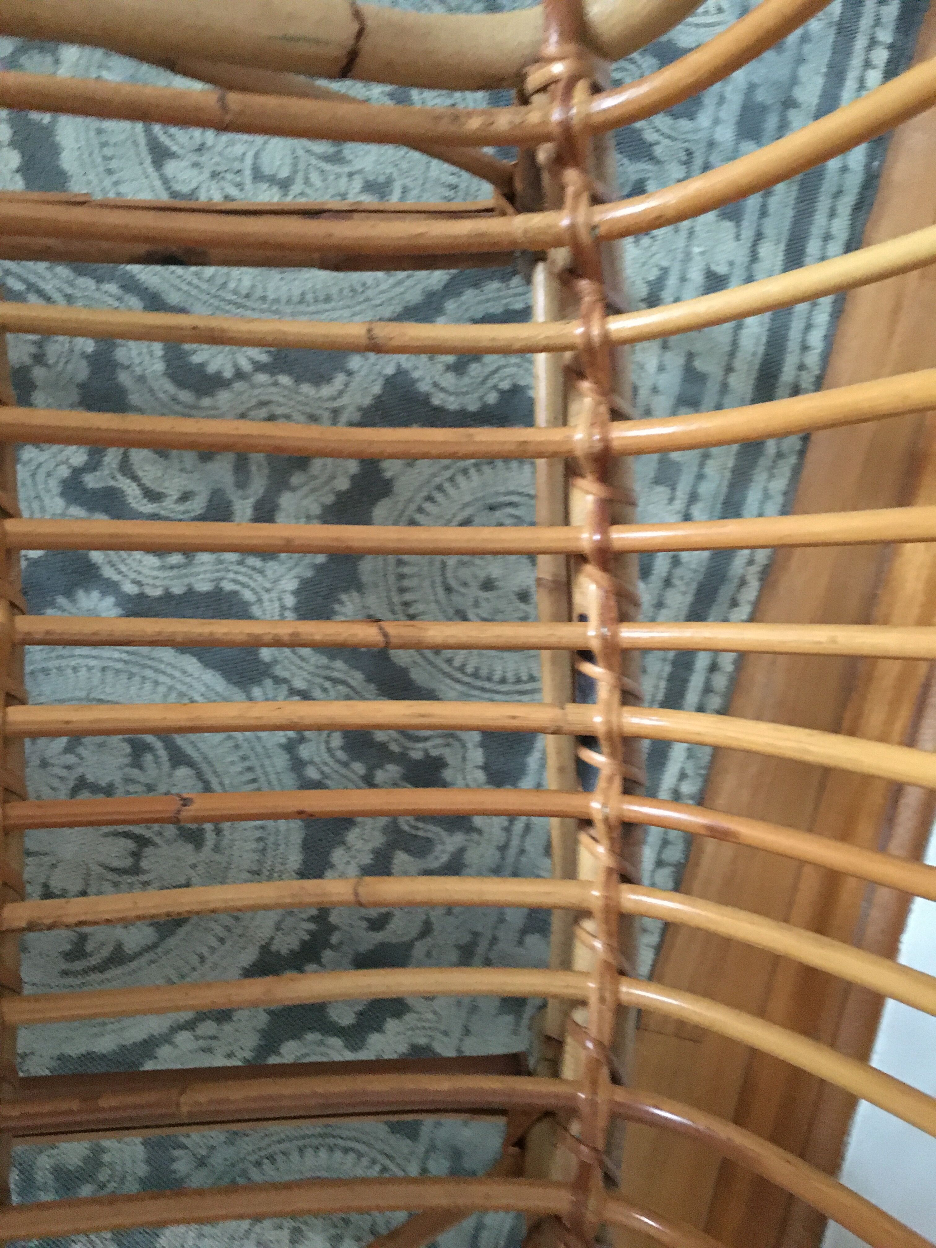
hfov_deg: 48.2
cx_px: 468
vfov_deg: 61.7
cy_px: 624
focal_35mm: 29
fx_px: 1046
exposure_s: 1/17
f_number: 2.2
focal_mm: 4.15
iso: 400
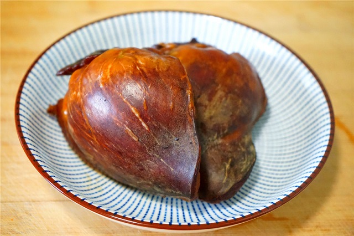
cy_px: 118
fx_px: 688
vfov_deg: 19.4
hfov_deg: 28.9
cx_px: 177
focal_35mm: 70
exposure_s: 1/50
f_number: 5.6
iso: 6400
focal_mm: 70
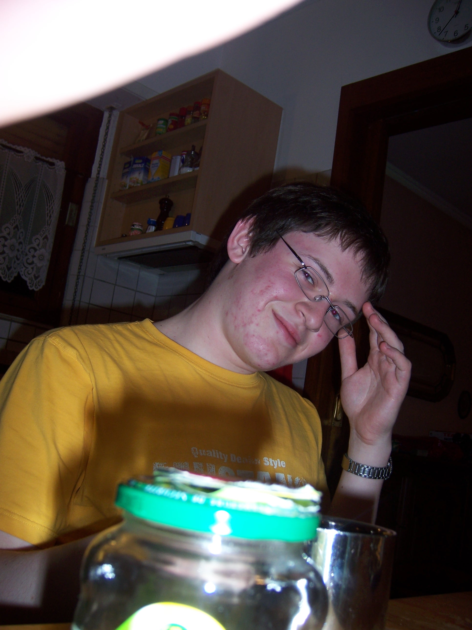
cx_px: 236
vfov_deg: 51.4
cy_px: 315
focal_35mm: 36
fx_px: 654
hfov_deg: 39.7
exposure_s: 1/60
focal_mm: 6.2
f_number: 2.8
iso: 80
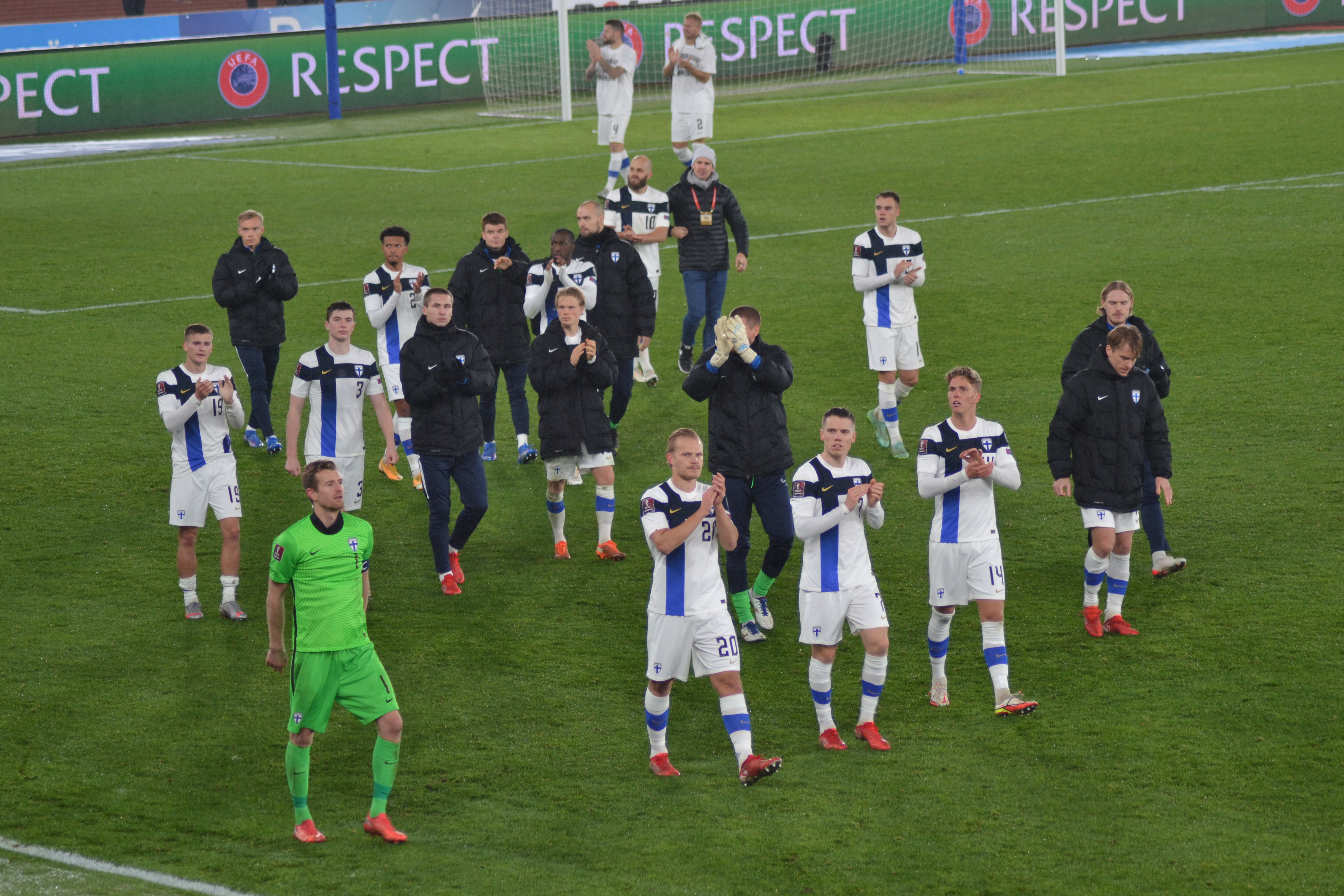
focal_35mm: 188
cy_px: 448
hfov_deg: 11.0
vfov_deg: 7.3
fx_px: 6999
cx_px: 672
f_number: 4.2
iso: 400
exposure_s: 1/200
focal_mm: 125
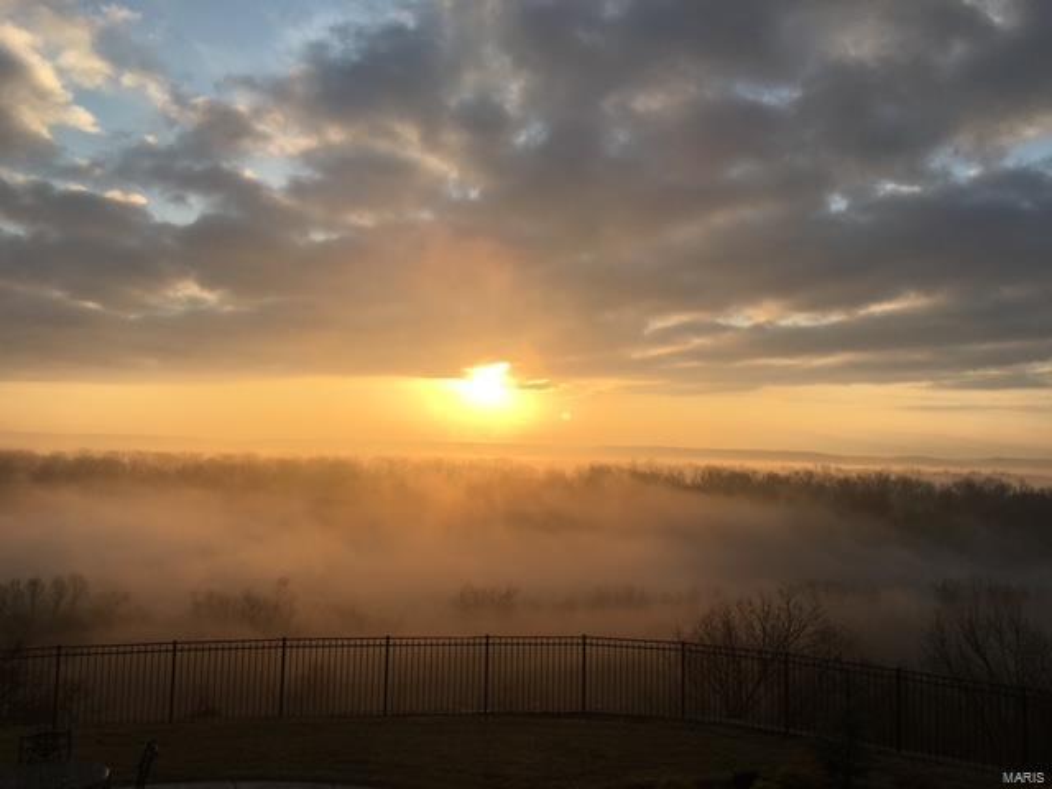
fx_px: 881
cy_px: 394
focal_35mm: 29
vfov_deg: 48.2
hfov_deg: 61.7
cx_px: 526
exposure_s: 1/1374
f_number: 2.2
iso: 25
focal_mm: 4.15
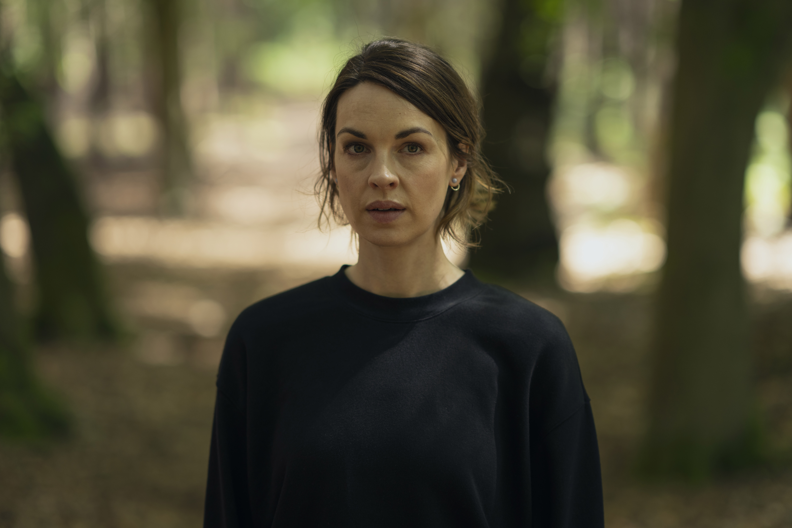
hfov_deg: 23.9
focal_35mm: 85
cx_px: 396
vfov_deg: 16.1
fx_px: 1870
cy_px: 264
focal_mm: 85
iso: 250
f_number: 1.6
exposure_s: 1/400
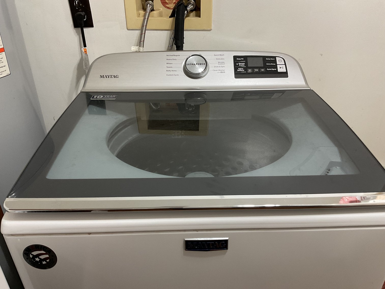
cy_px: 144
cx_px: 192
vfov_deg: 48.2
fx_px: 323
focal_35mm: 29
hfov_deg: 61.7
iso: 100
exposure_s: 1/60
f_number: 1.8
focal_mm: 3
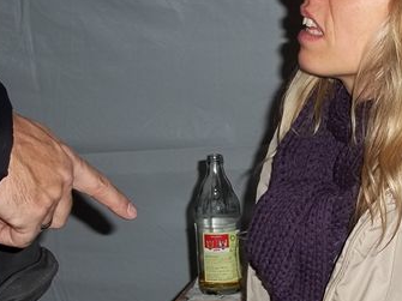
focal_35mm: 86
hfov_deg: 22.1
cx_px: 386
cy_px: 237
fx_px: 998
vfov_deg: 17.0
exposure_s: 1/30
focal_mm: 6.5
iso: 64
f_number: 3.1
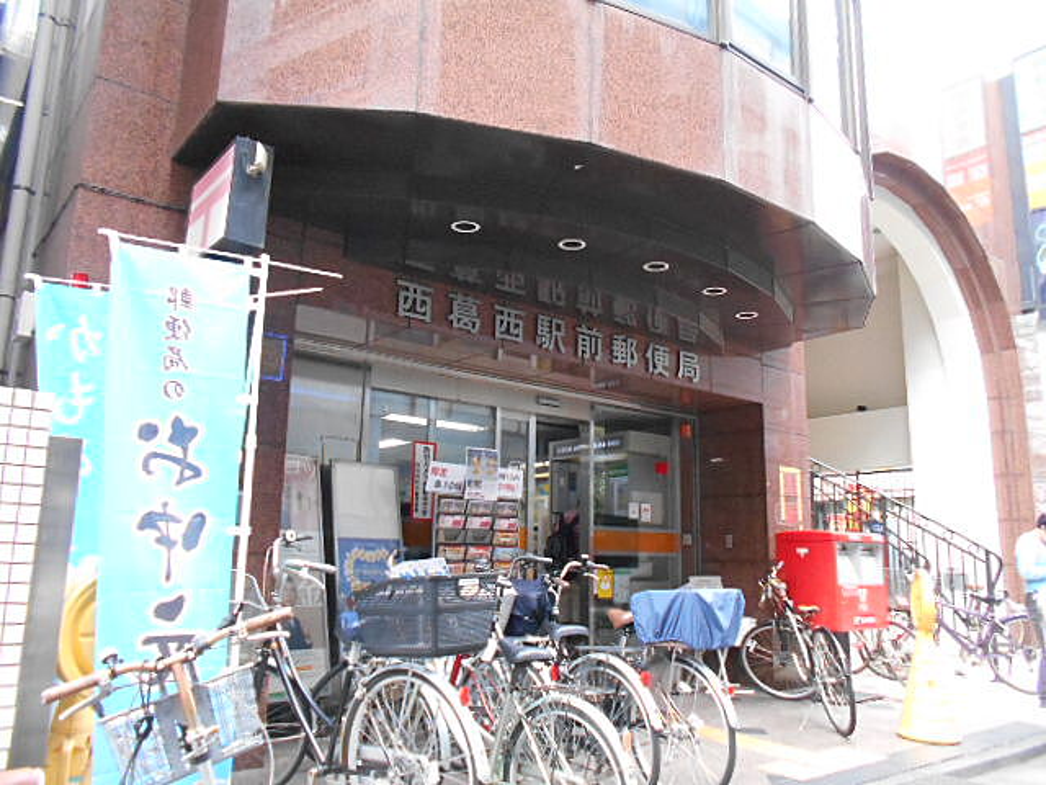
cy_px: 392
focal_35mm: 26
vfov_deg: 53.1
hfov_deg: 67.3
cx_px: 523
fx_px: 786
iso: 800
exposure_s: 1/250
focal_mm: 4.6
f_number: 3.2
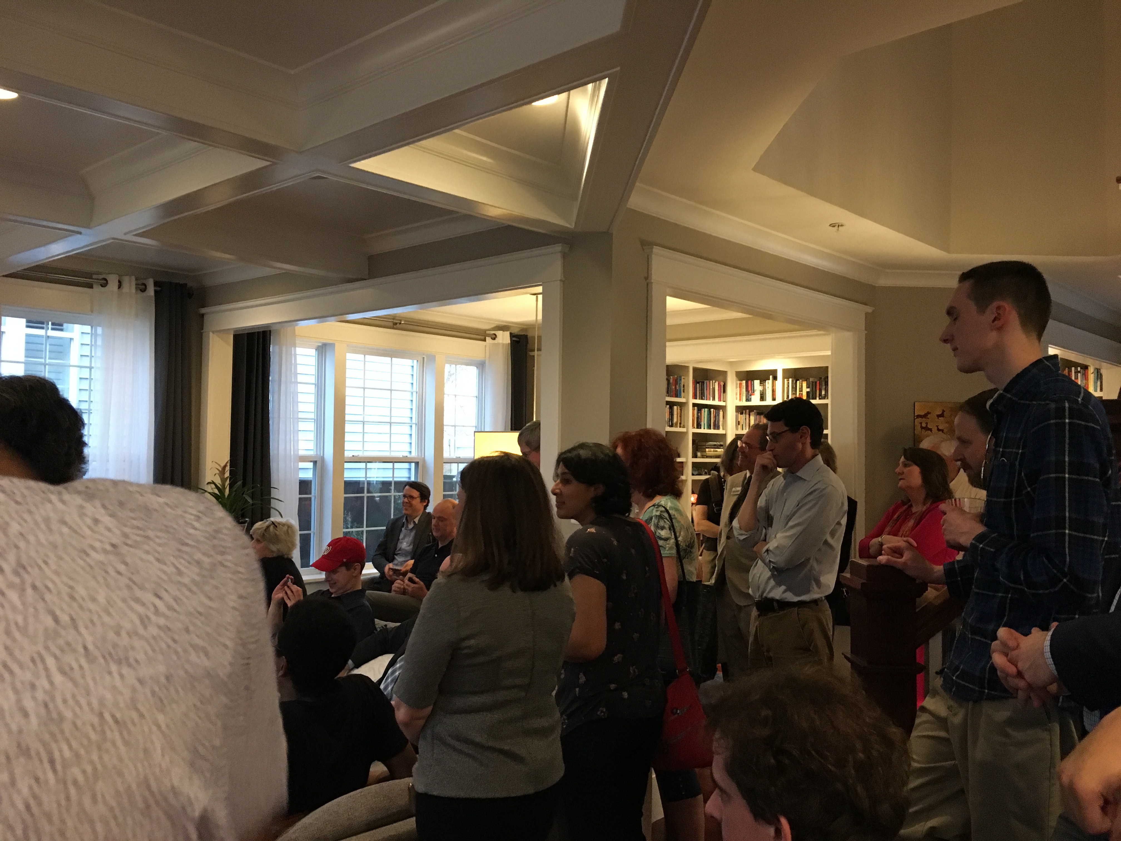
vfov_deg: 48.2
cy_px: 420
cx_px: 560
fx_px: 939
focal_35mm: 29
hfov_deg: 61.7
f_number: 2.2
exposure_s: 1/15
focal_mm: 4.15
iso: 250
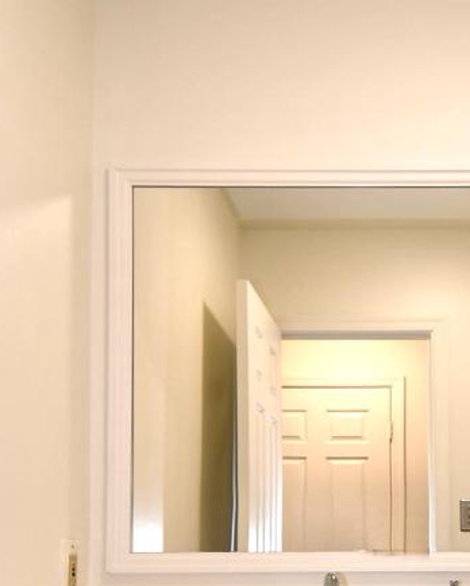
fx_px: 729
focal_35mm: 42
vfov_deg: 38.0
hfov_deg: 33.9
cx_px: 416
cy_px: 610
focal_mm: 12
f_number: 4
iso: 220
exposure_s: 1/60
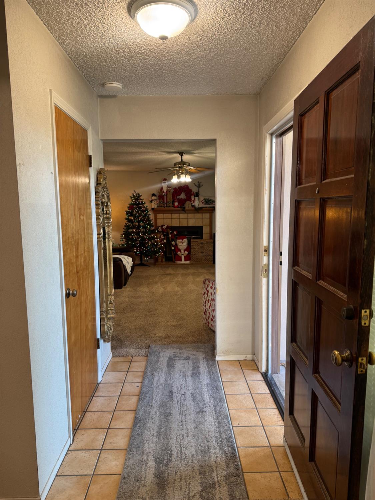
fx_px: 347
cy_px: 250
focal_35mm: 24
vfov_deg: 71.6
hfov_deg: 56.8
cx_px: 188
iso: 125
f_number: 1.78
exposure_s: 1/60
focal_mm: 6.76
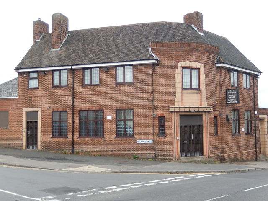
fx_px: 348
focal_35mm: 45
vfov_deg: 32.2
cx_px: 134
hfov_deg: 42.1
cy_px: 100
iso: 125
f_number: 4.3
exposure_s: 1/100
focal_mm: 8.1
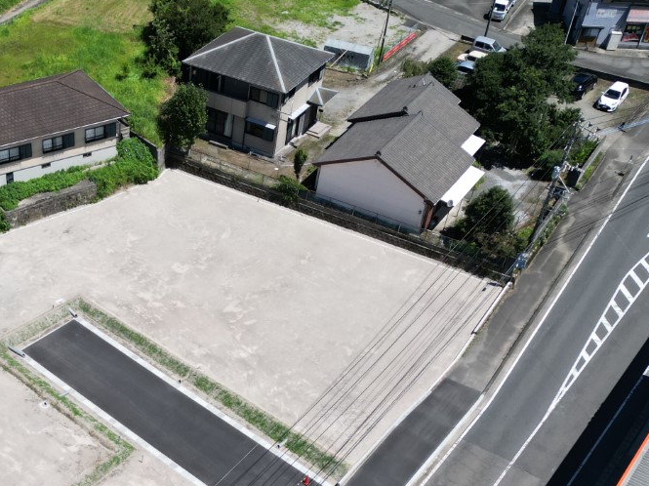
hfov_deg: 35.4
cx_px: 107
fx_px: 974
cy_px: 477
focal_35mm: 52
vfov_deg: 26.6
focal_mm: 6.72
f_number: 1.7
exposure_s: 1/4000
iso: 130
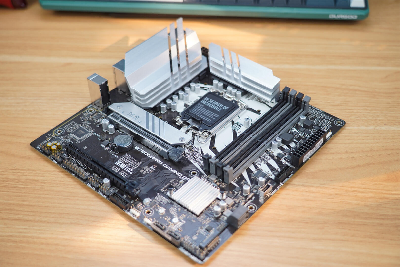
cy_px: 134
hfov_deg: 37.5
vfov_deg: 25.5
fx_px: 589
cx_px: 200
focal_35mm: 53
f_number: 4
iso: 400
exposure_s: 1/100
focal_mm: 53
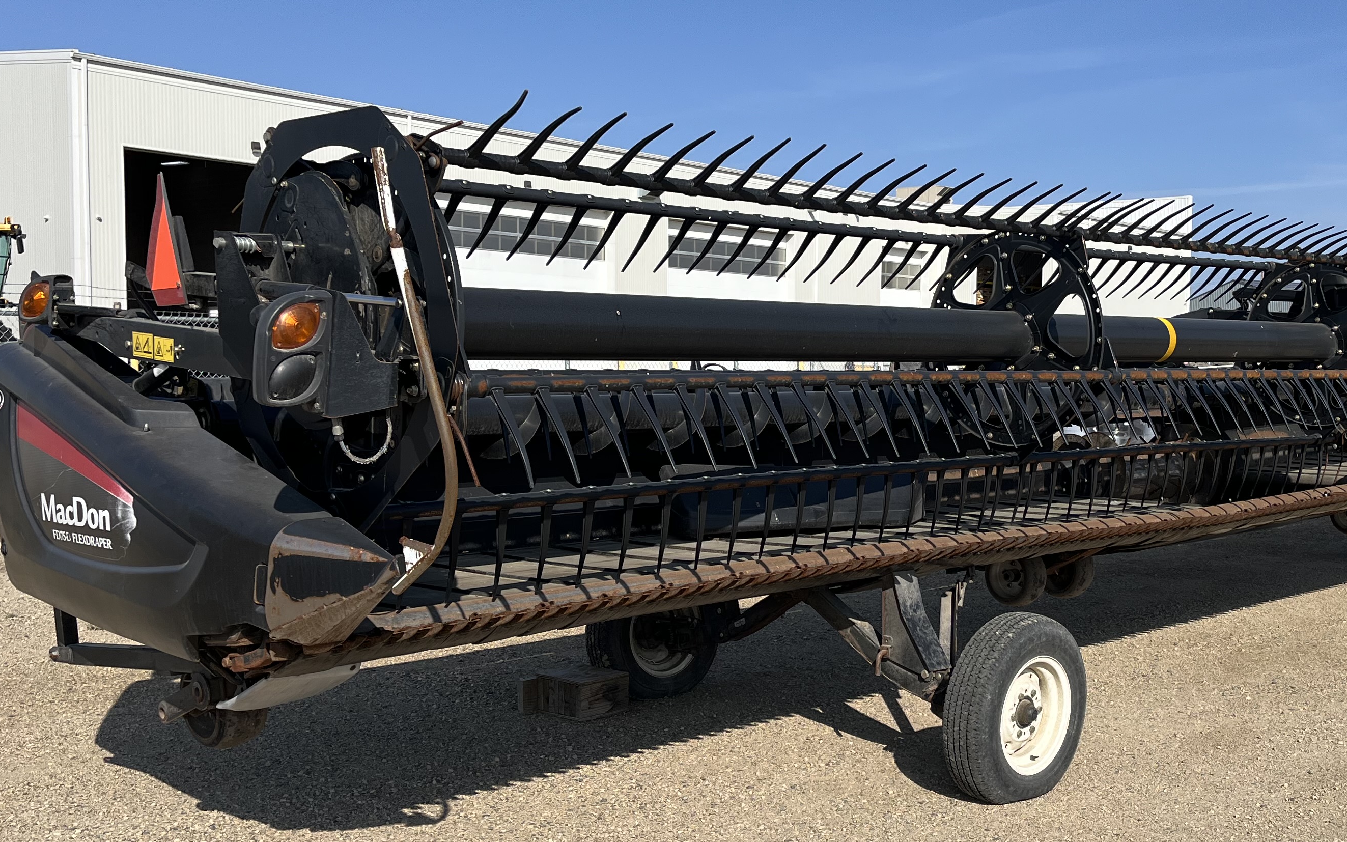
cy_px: 440
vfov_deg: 30.5
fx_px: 1542
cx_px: 874
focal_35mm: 42
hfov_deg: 46.6
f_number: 1.6
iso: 50
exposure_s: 1/4310
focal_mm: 5.1
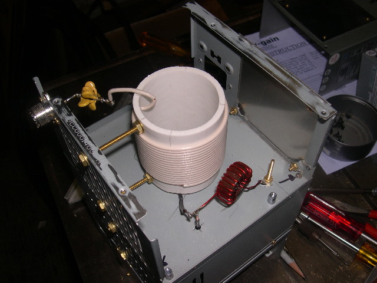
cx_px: 188
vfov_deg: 37.7
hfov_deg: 49.0
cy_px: 142
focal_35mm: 38
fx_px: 414
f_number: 7.6
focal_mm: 8
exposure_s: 1/60
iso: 100
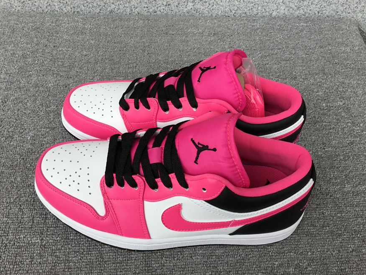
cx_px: 188
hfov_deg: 56.8
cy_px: 139
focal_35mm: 32
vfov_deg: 44.2
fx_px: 338
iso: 25
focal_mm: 3.3
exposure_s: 1/342
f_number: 2.4
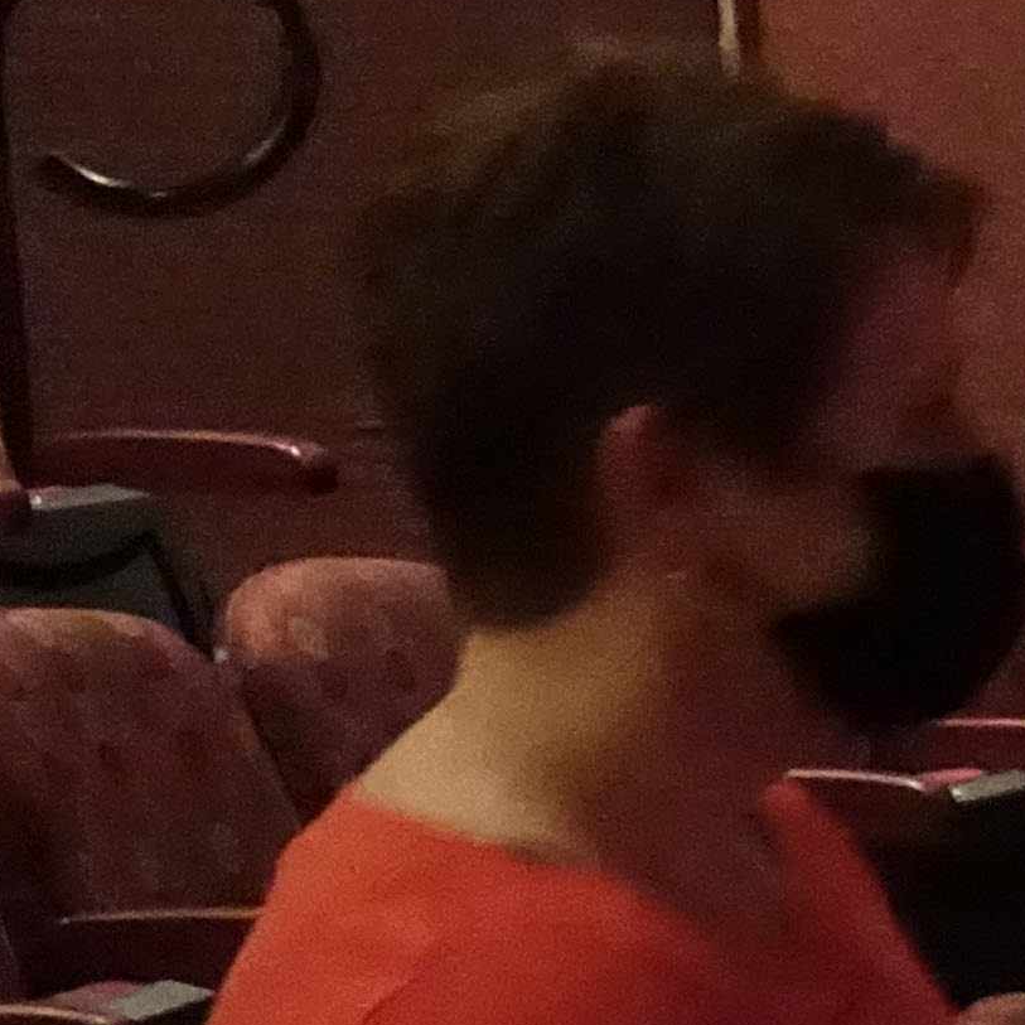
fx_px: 6901
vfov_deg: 8.4
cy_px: 1396
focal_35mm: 206
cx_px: 3340
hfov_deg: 7.3
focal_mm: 13.37
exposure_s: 1/20
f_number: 2.8
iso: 6400
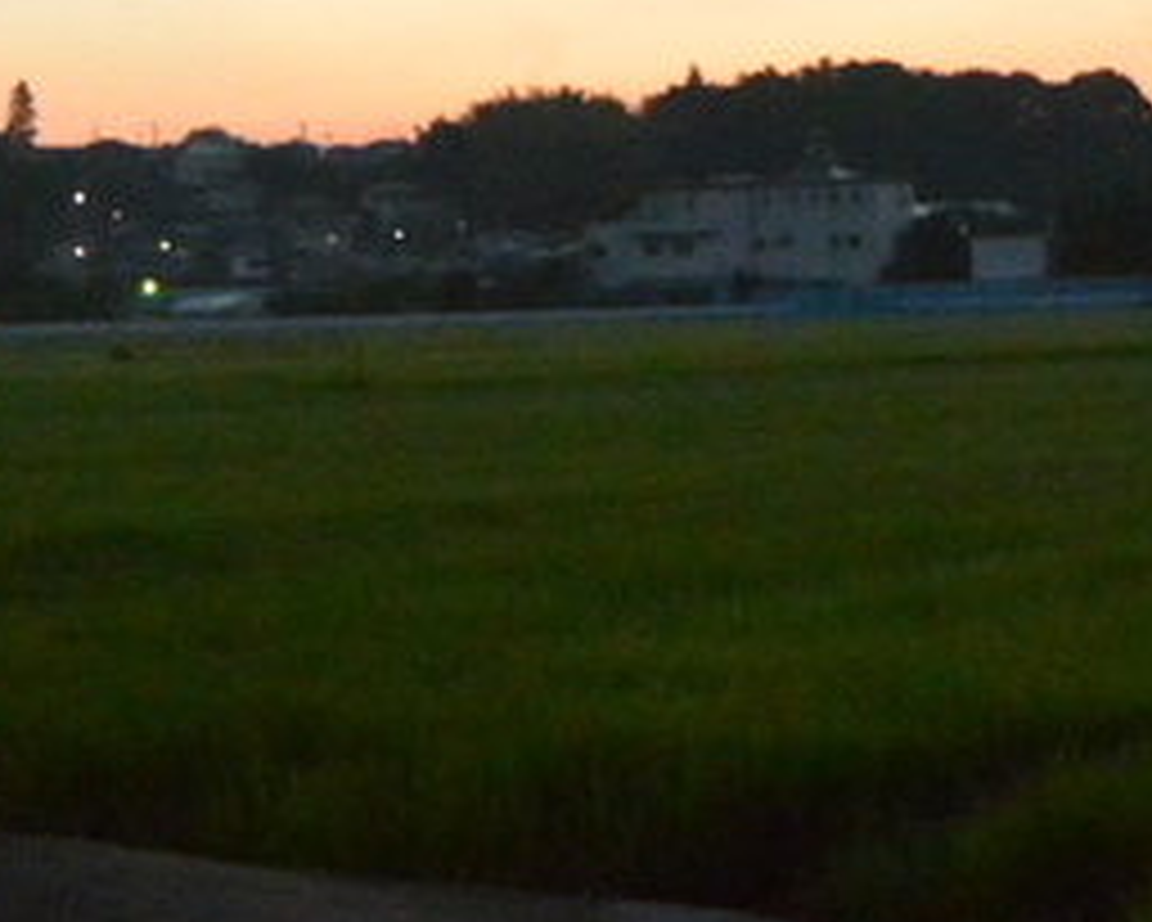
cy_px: 52
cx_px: 729
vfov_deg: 17.7
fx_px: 2899
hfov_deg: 22.4
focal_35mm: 85
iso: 2200
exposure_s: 1/60
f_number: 3.5
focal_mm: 11
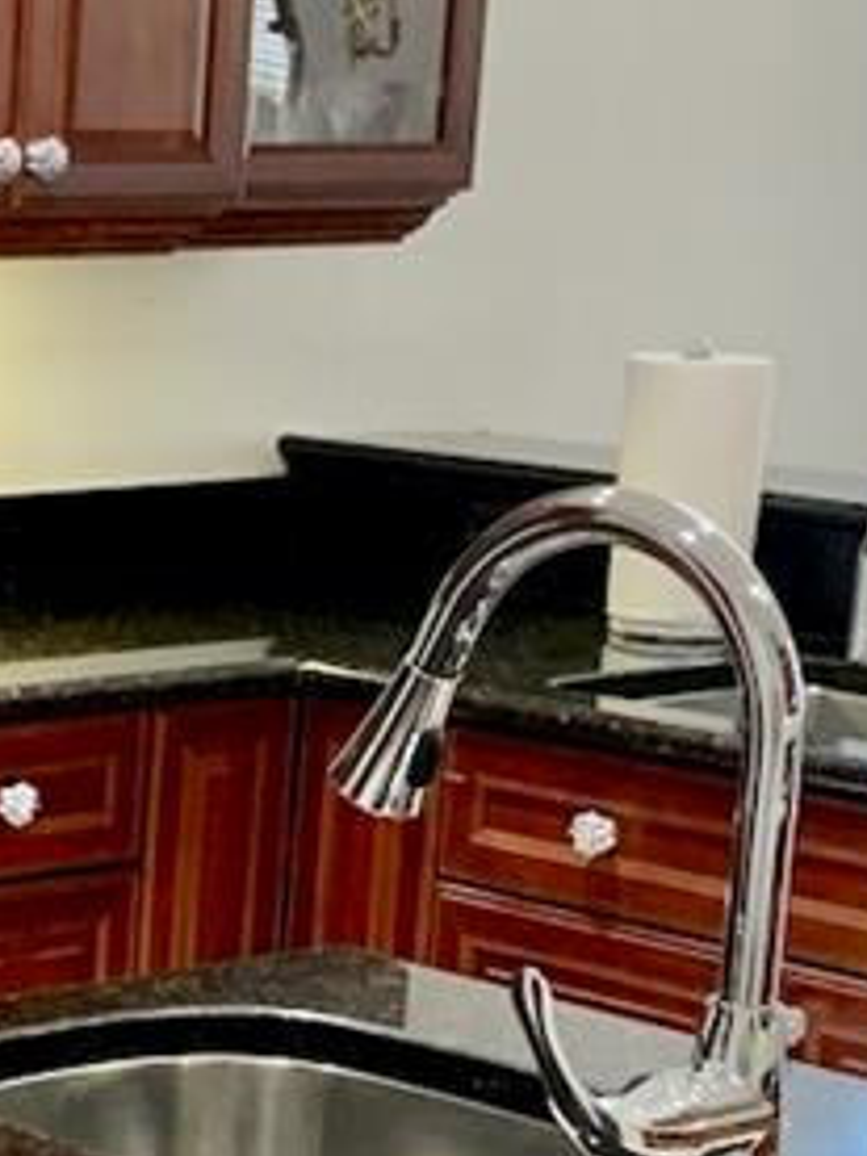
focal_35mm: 113
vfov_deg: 17.2
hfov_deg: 12.5
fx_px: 3774
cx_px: -408
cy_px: 1001
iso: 250
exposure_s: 1/60
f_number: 1.8
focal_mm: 4.25
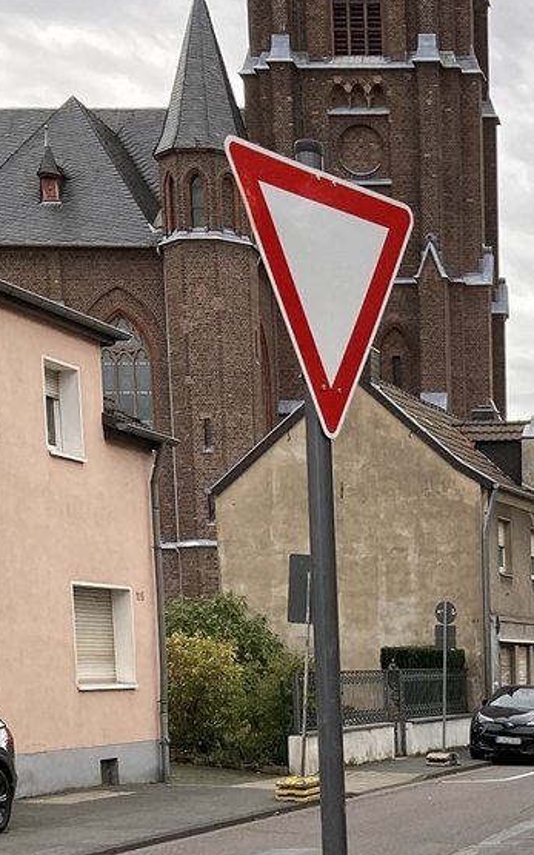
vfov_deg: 25.5
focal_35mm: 73
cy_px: 1005
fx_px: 1699
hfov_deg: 16.9
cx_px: 680
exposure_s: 1/121
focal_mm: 3.99
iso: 40
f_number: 1.8
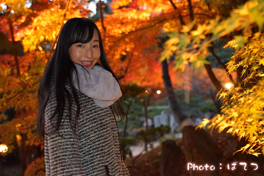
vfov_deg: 22.3
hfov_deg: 32.9
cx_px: 132
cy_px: 88
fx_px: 447
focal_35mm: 61
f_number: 4.5
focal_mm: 61
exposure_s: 1/60
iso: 6400
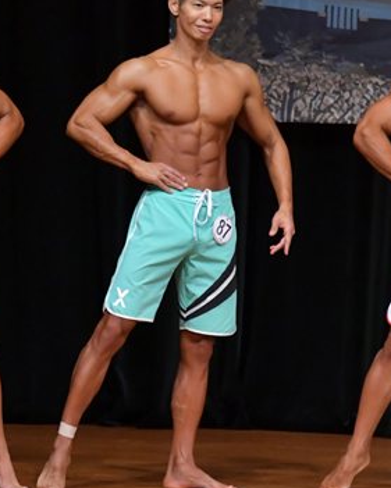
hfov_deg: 2.9
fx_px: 7634
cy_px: 243
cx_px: -127
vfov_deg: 3.7
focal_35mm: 528
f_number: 5.6
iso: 5000
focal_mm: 170
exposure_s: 1/400
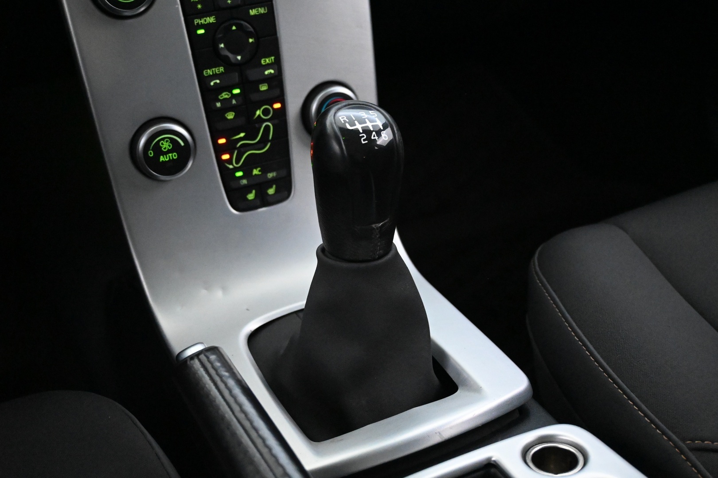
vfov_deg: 30.8
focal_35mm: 44
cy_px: 239
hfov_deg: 45.0
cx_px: 359
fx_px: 868
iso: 10000
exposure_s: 1/50
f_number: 4.8
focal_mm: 29
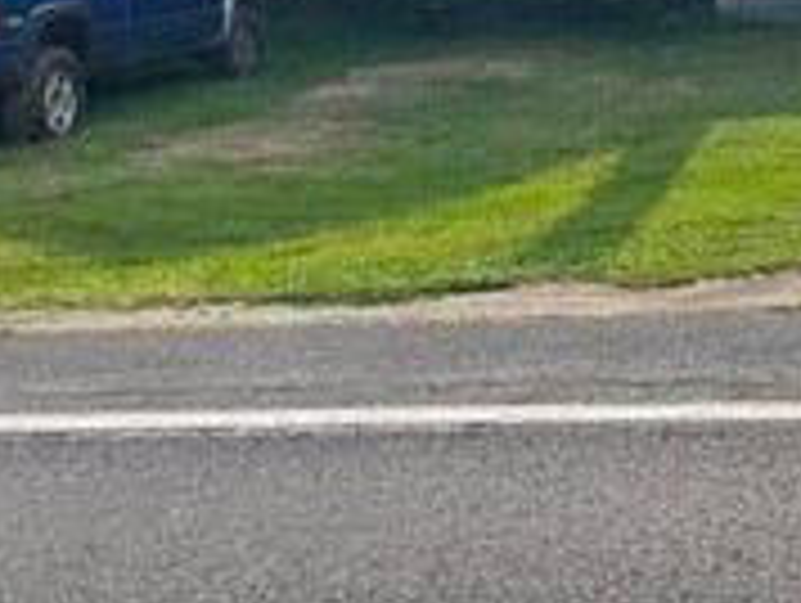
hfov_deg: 24.5
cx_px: 927
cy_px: -88
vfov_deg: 19.2
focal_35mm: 73
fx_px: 1691
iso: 50
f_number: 1.6
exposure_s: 1/1294
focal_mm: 5.1
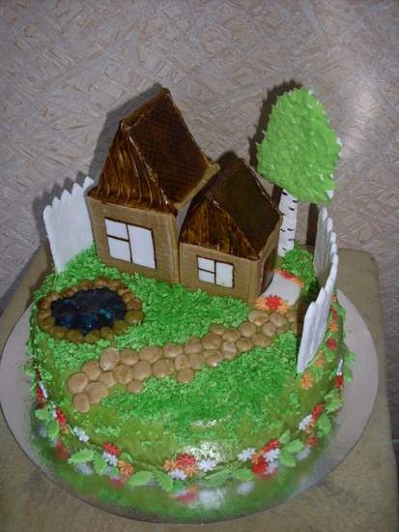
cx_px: 200
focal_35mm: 38
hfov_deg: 37.7
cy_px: 266
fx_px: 584
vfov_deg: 49.0
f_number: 2.8
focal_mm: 6.3
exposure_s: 1/45
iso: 100
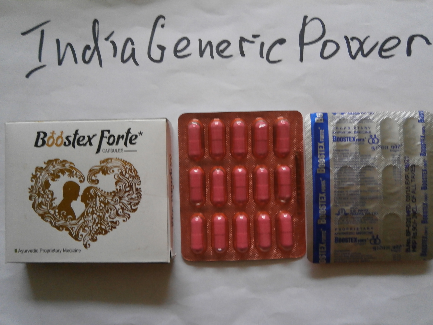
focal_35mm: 26
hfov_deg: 67.3
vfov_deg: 53.1
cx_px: 216
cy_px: 162
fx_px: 325
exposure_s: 1/13
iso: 200
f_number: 2.8
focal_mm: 4.7
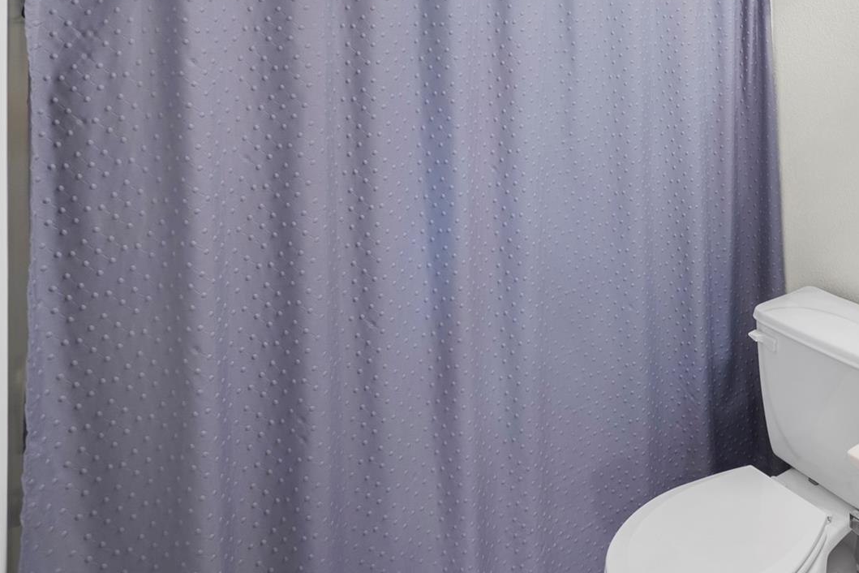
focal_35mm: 29
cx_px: 811
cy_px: 23
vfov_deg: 40.4
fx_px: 692
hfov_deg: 53.5
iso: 100
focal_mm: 10
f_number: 5.6
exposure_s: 4
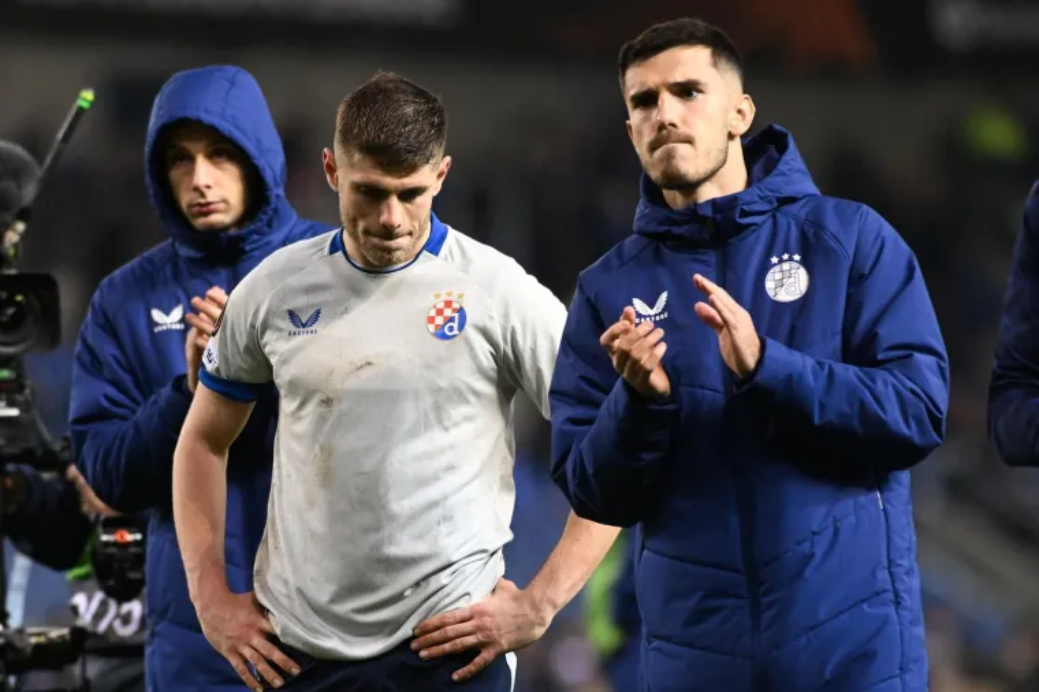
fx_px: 8654
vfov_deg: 4.6
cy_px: 346
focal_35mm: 300
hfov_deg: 6.9
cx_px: 520
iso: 5600
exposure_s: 1/1250
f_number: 4
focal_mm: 300
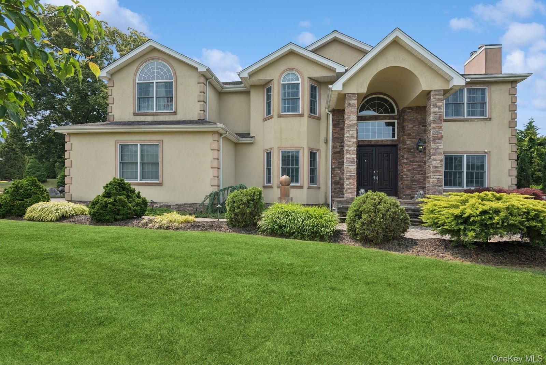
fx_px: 243
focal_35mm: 16
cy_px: 182
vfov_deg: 73.8
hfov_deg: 96.7
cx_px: 273
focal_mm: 16
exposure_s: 1/200
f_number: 9
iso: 200
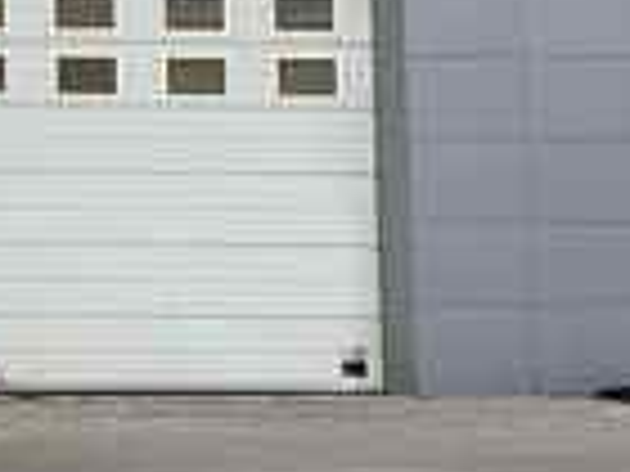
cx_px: -1143
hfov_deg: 10.3
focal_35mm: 149
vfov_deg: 9.9
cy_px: 90
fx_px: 2712
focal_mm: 4.25
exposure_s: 1/894
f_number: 1.8
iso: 25
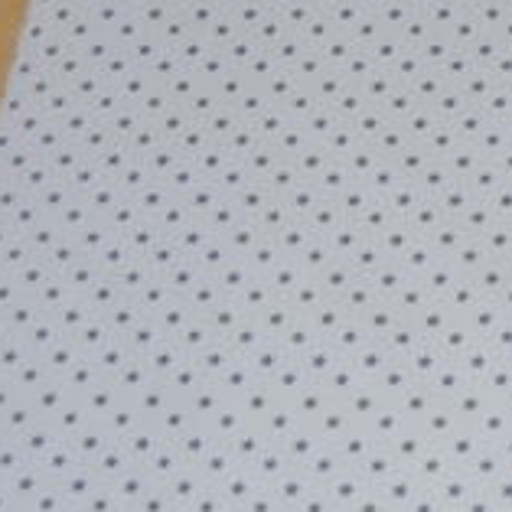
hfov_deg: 9.8
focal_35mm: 162
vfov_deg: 10.6
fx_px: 2711
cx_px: 1145
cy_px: -148
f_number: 3.5
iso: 640
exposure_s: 1/60
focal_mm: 20
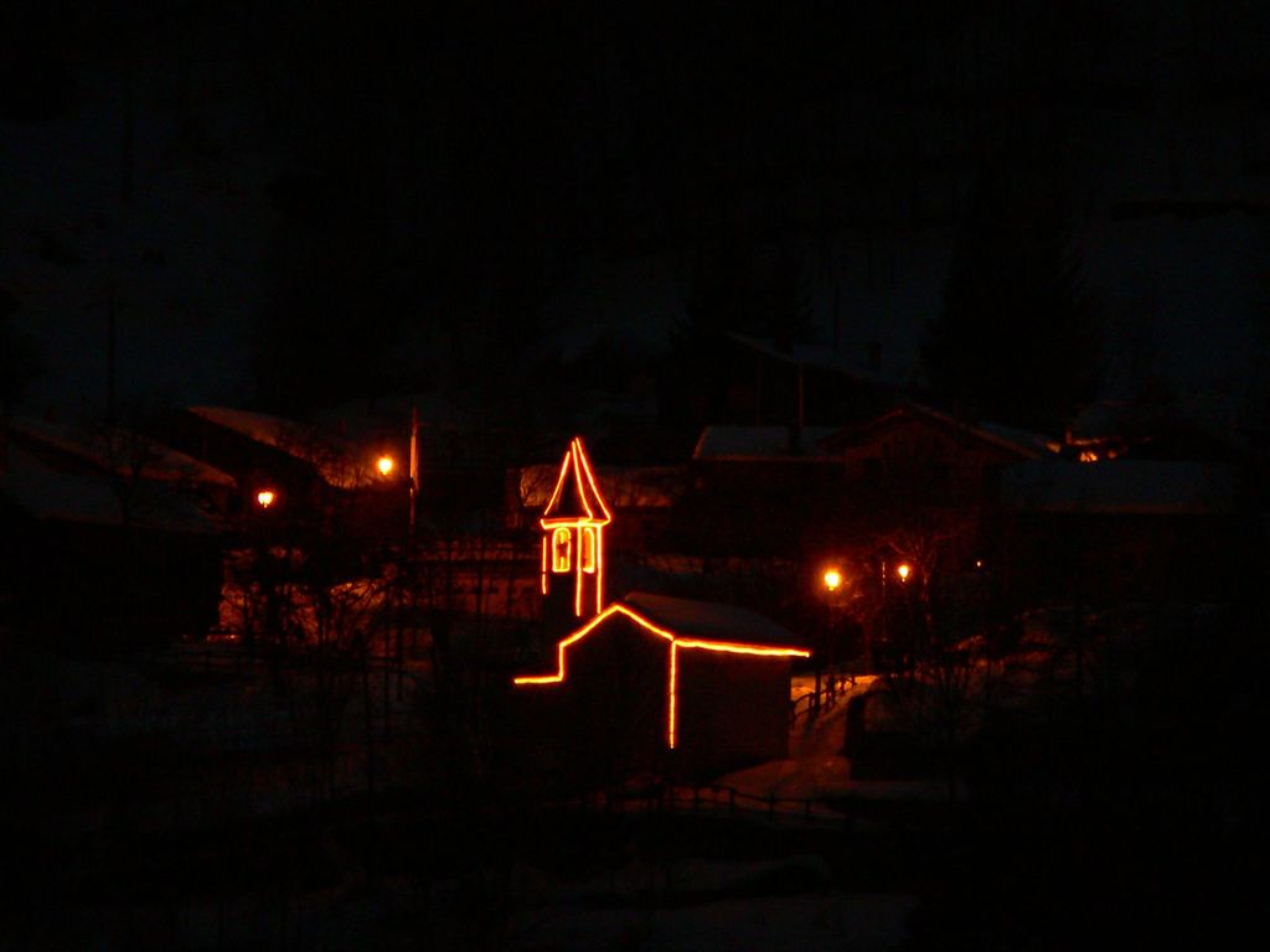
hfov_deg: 4.6
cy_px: 476
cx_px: 635
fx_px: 15849
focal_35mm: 432
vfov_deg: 3.4
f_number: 2.8
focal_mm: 72
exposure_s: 1/4
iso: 200
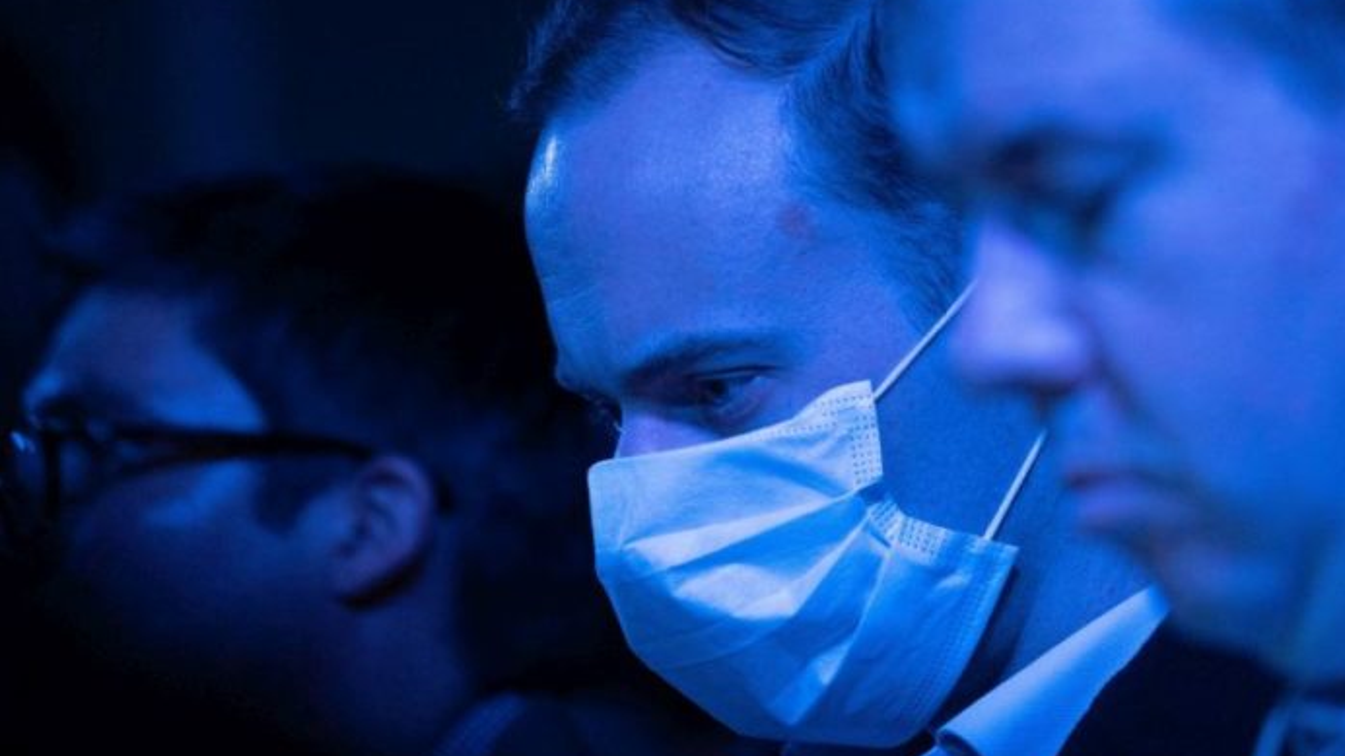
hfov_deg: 6.4
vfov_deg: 3.6
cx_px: 674
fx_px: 12053
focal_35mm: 338
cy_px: 363
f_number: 6.3
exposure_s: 1/320
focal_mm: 321
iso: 5000
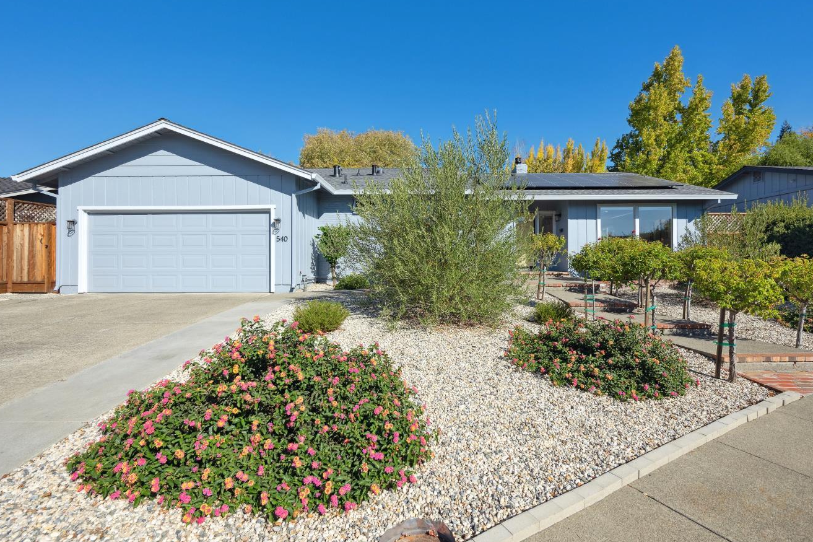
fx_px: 361
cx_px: 419
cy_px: 262
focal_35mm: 16
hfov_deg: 96.7
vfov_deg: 73.7
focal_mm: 14
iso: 250
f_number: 6.3
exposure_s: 1/1250
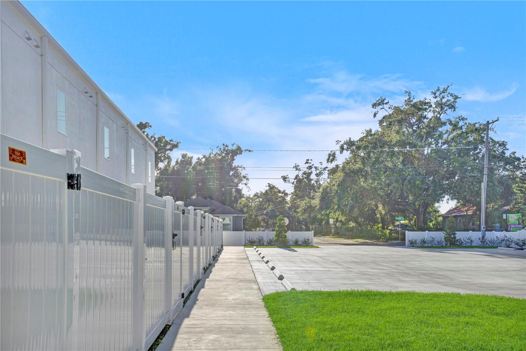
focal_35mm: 30
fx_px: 438
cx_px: 263
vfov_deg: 43.6
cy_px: 176
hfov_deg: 61.9
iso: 160
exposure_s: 1/60
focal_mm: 20
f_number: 16
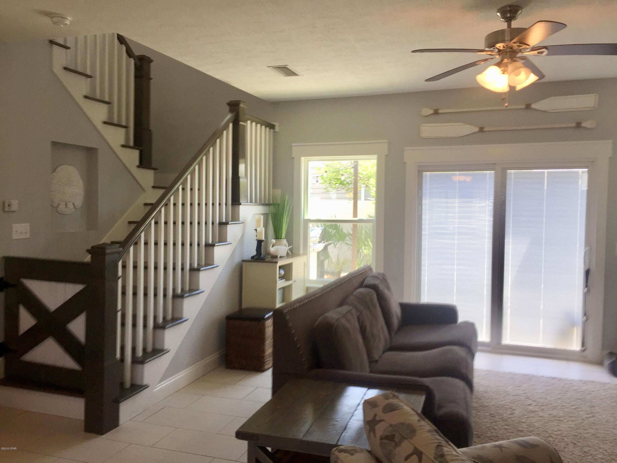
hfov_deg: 61.7
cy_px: 232
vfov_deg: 48.2
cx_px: 308
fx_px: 517
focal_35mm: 29
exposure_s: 1/120
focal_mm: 4.15
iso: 50
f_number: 2.2
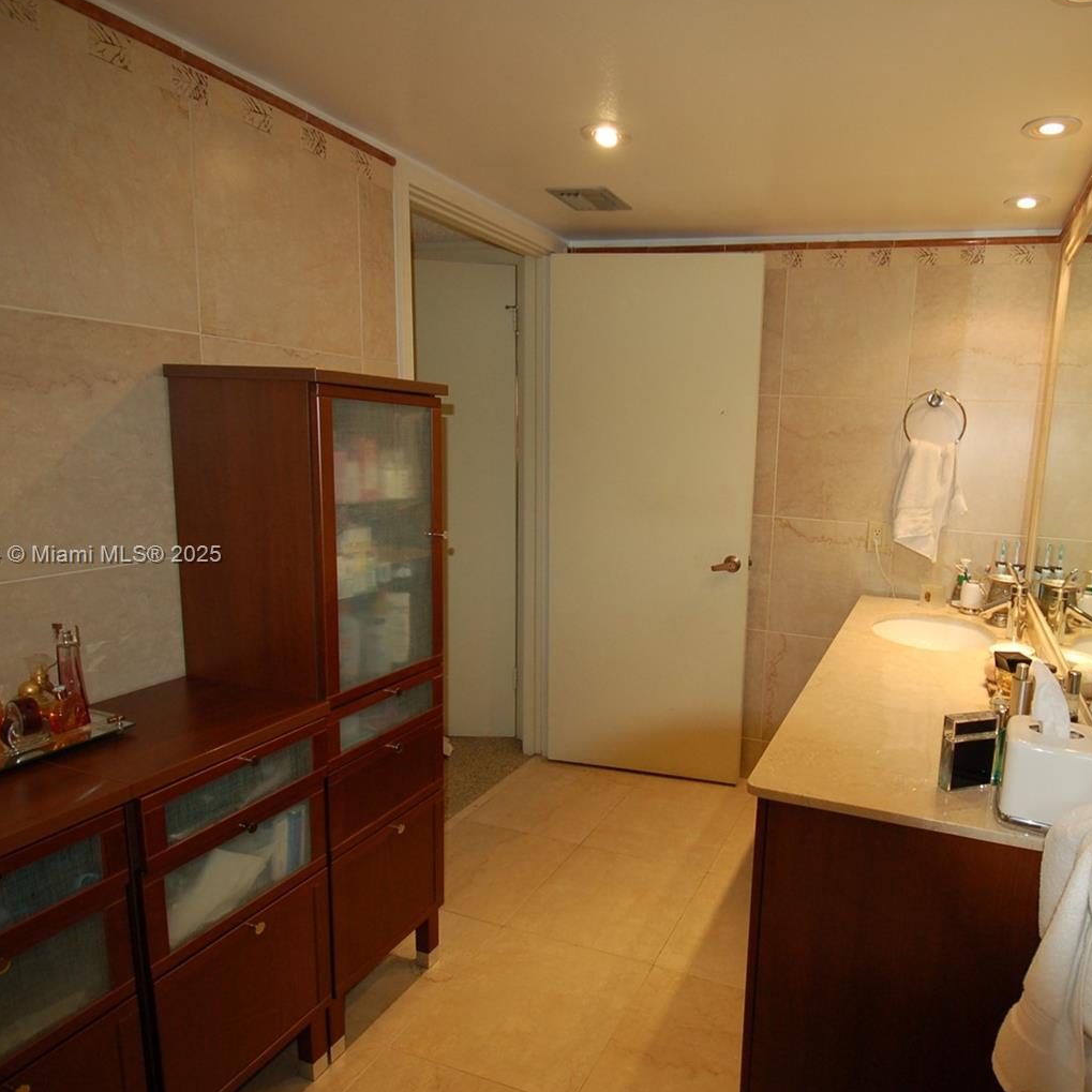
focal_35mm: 20
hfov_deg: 72.4
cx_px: 736
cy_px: 557
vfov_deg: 74.8
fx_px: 714
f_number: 3.5
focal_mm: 10
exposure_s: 1/60
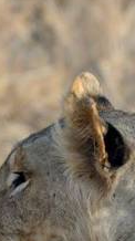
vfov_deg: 1.1
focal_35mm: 2016
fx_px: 12879
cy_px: 243
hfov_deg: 0.6
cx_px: -9
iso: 280
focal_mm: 400
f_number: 5.6
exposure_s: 1/500
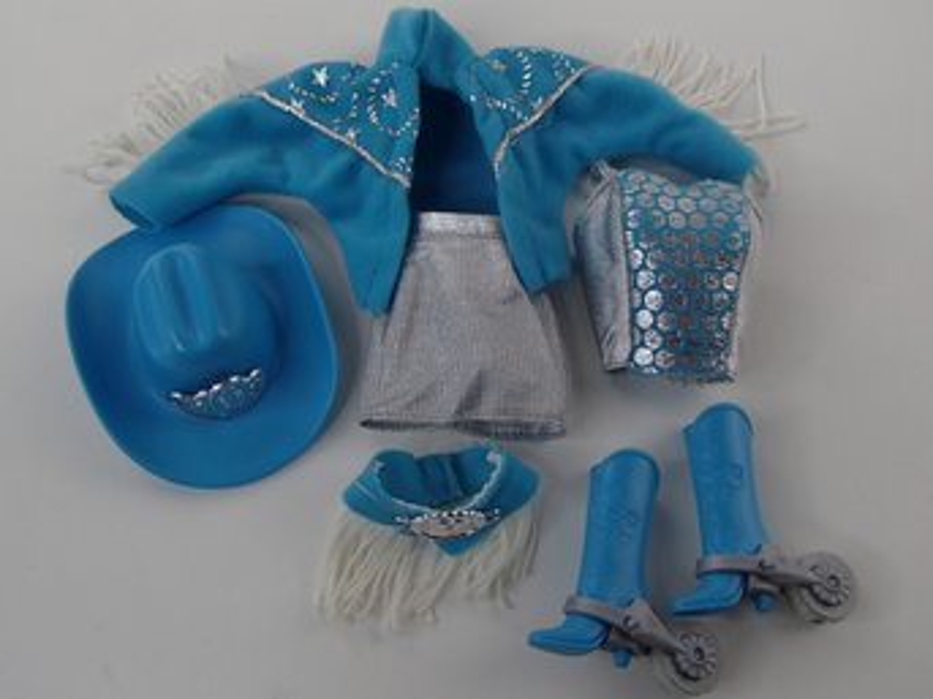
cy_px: 350
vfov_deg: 38.6
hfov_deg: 50.2
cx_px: 466
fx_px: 997
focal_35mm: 37
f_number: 4.7
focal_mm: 6.64
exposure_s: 1/160
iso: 160
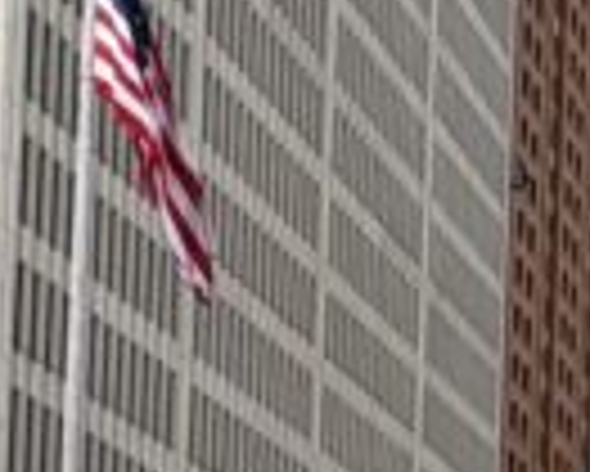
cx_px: 1180
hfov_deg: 14.7
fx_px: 1870
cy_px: 1043
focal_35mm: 107
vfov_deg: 12.2
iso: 64
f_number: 2.2
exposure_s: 1/1048
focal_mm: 2.22
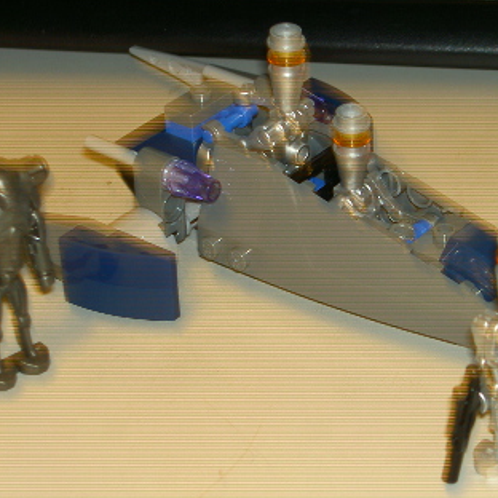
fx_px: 2035
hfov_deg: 13.9
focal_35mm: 125
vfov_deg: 13.9
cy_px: 313
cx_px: 330
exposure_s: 1/80
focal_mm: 14.2
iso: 50
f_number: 3.7
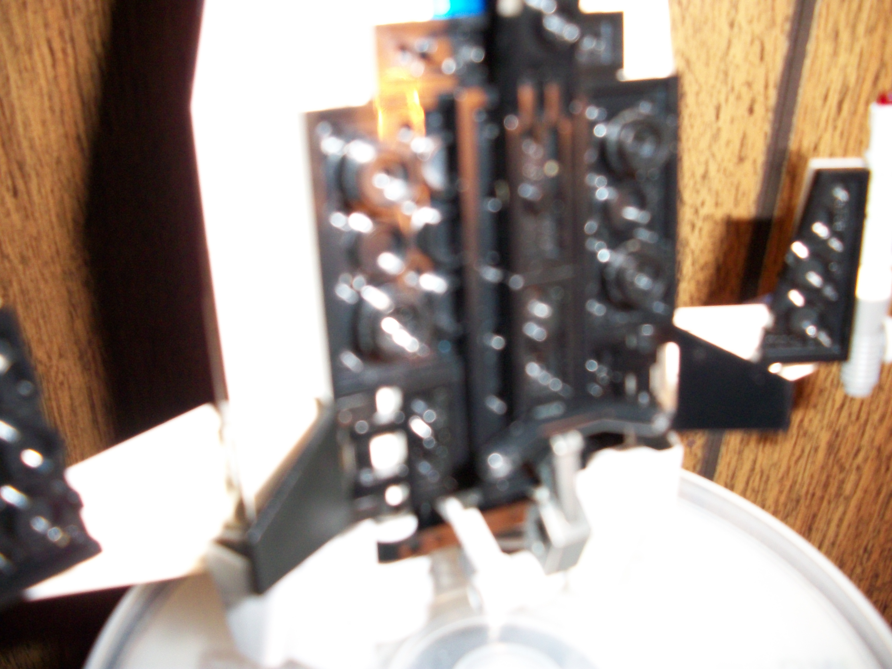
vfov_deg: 40.7
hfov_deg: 52.6
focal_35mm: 35
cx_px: 446
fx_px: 902
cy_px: 334
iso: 250
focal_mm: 6.3
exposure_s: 1/125
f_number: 3.1
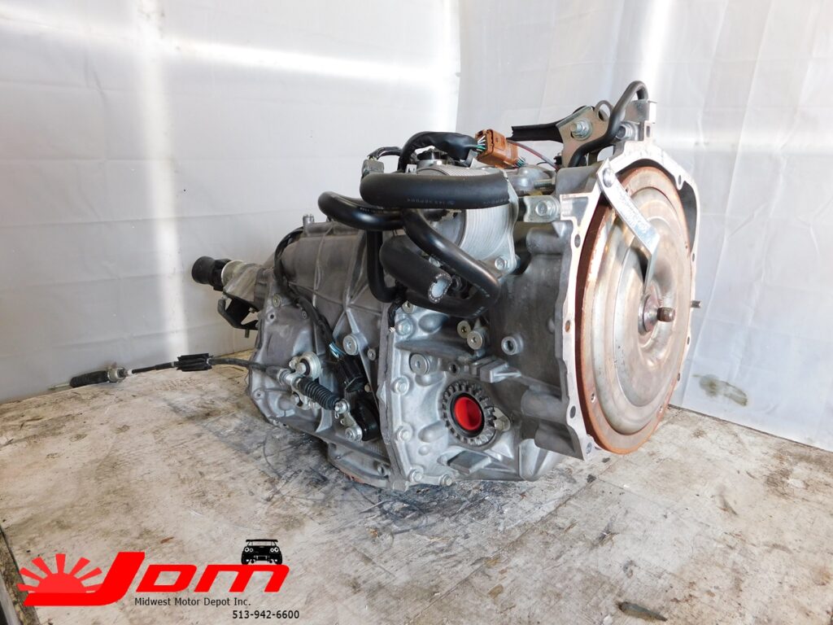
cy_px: 312
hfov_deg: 73.9
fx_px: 553
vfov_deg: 58.9
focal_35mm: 23
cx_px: 416
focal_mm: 4
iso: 220
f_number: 3
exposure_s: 1/30
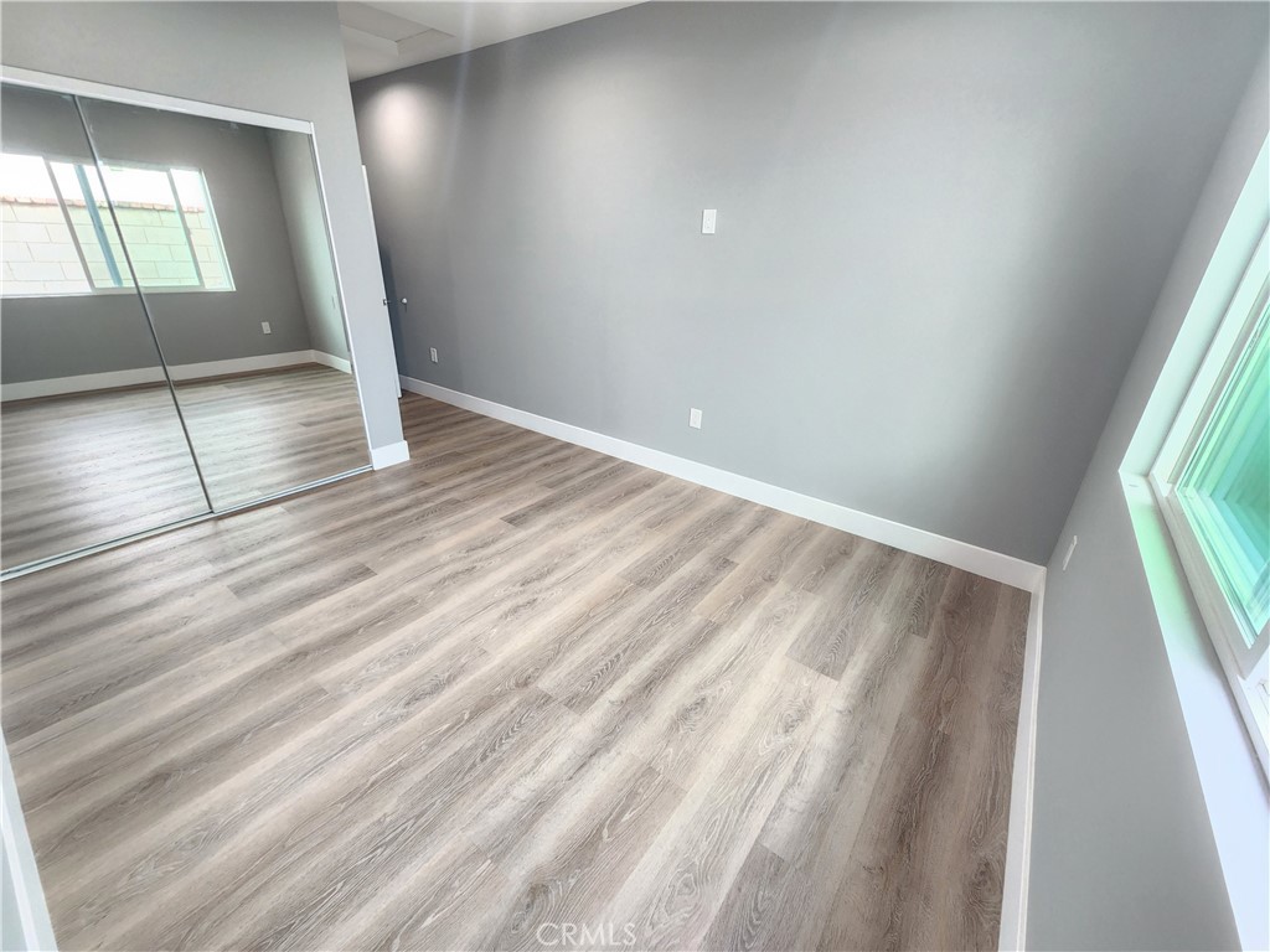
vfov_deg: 89.9
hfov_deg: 106.2
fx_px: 477
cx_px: 635
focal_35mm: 13
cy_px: 476
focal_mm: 2.2
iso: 400
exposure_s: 1/60
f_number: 2.2
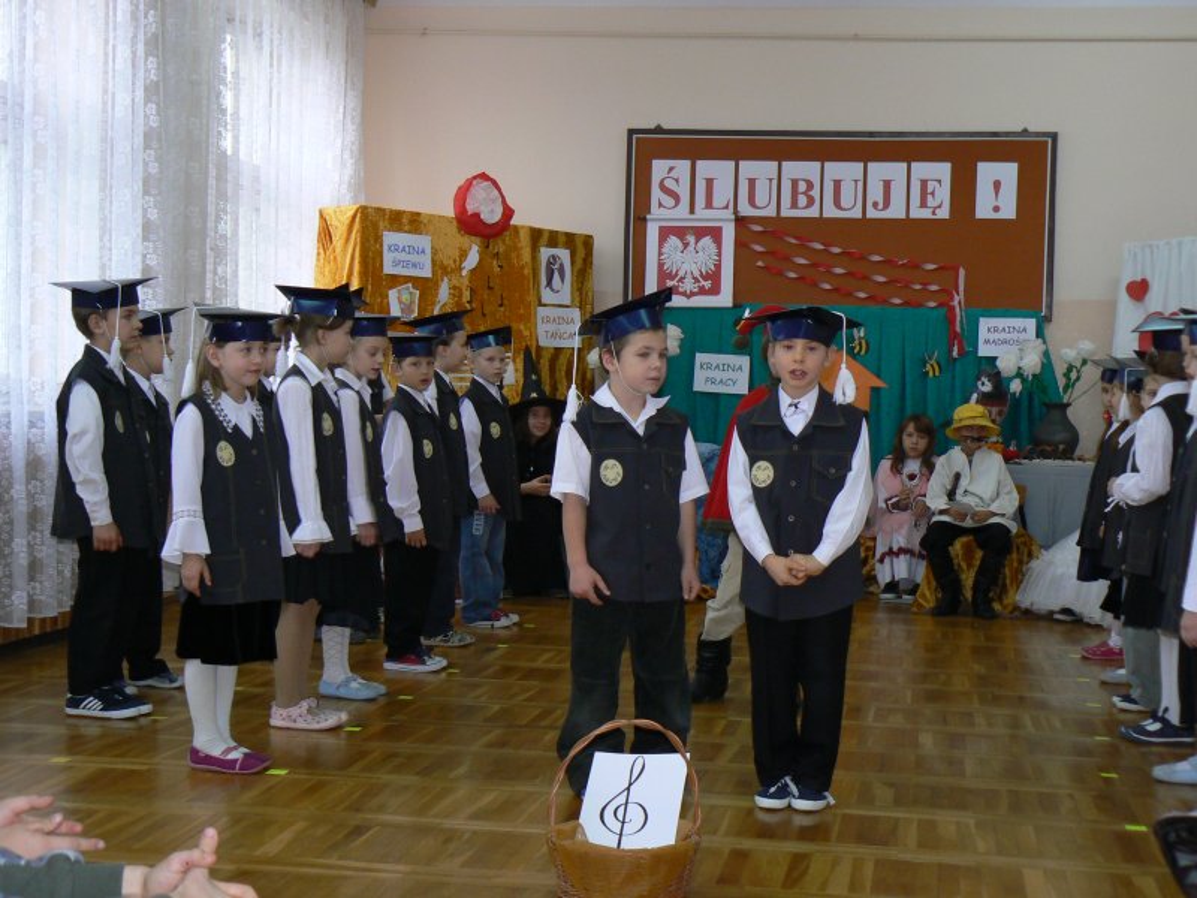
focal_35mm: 62
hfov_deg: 31.2
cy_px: 449
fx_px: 2144
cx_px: 598
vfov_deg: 23.7
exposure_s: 1/30
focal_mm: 10.4
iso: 125
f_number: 3.2
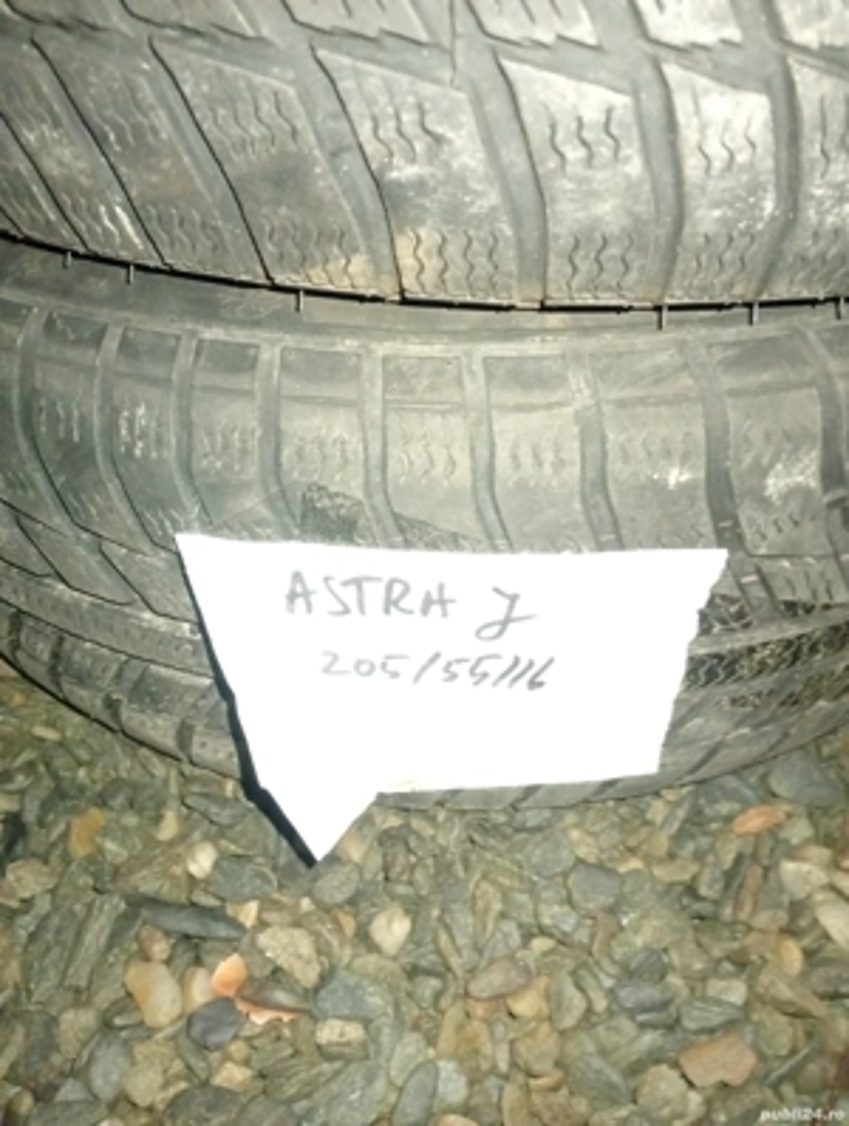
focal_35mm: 27
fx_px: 880
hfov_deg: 51.5
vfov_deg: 65.2
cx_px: 424
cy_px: 563
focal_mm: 3.98
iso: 3450
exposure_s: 1/16.7
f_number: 1.8
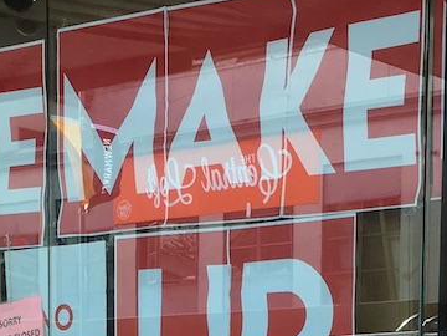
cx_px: 173
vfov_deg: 11.9
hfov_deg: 17.0
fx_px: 1498
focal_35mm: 116
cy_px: 580
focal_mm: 4.15
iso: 25
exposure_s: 1/50
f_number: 2.2
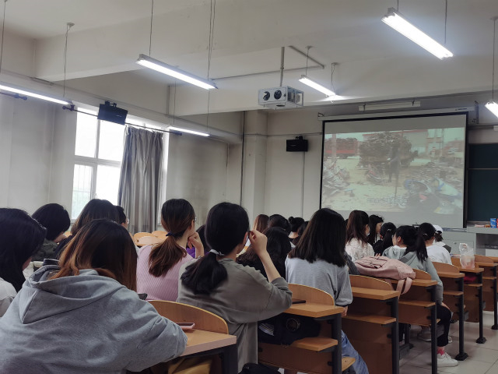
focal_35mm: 38
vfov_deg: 37.7
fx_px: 547
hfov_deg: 49.0
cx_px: 249
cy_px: 187
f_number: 1.8
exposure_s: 1/100
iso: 100
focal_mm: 5.58
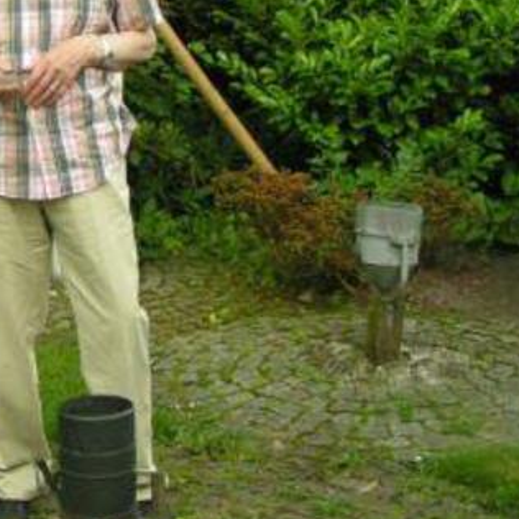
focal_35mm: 84
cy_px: 161
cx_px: 48
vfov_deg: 20.6
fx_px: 1425
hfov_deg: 20.2
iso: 50
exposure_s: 1/60
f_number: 3.2
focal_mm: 6.9
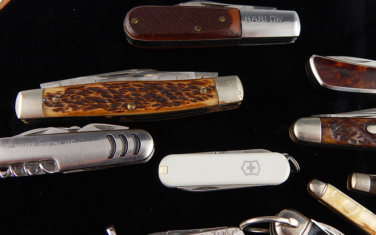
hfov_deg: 48.2
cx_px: 188
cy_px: 107
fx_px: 420
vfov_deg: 31.2
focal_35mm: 41
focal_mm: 6.8
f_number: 3.4
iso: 280
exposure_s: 1/30
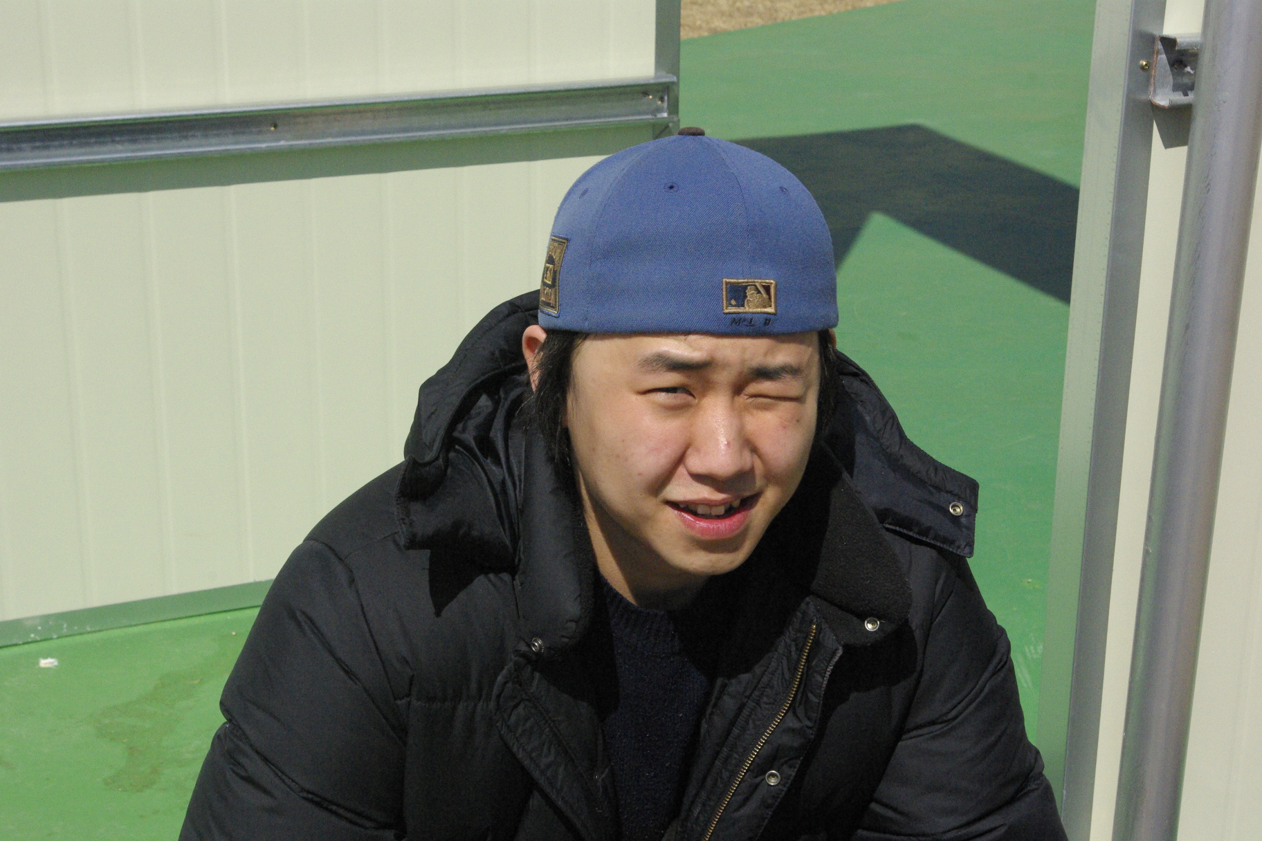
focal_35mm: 64
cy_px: 420
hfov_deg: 31.2
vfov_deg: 21.1
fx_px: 2261
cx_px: 631
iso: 1600
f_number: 13
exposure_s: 1/2000
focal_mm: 43
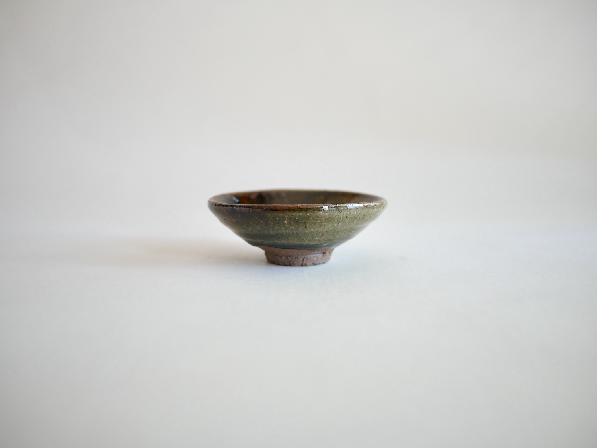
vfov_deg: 36.0
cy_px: 224
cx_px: 298
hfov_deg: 46.8
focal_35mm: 40
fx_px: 690
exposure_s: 1/160
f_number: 1.8
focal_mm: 20
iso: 200
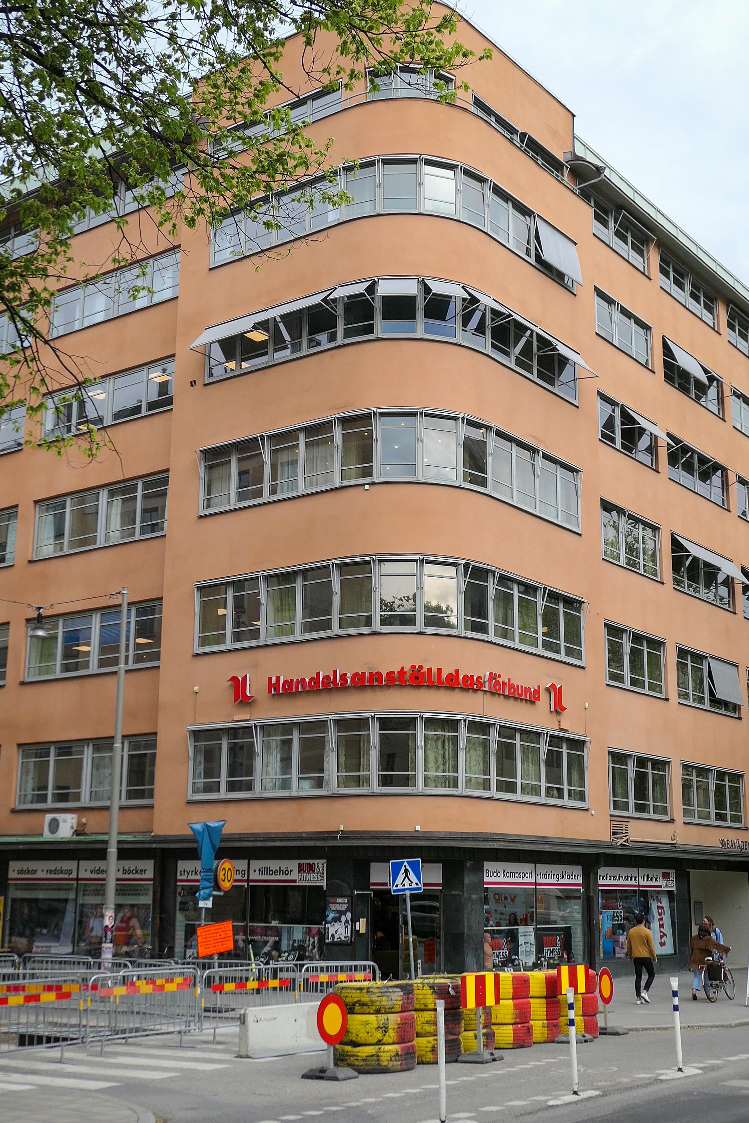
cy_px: 562
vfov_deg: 46.4
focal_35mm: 42
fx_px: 1311
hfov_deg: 31.9
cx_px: 374
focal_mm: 10.2
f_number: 2.5
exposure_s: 1/1000
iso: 125
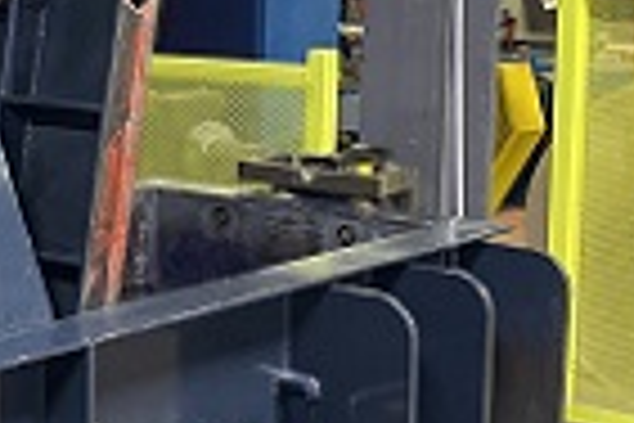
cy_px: 180
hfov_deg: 20.8
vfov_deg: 14.9
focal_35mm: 92
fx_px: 1620
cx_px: -99
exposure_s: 1/48
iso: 500
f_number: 1.8
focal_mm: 4.25
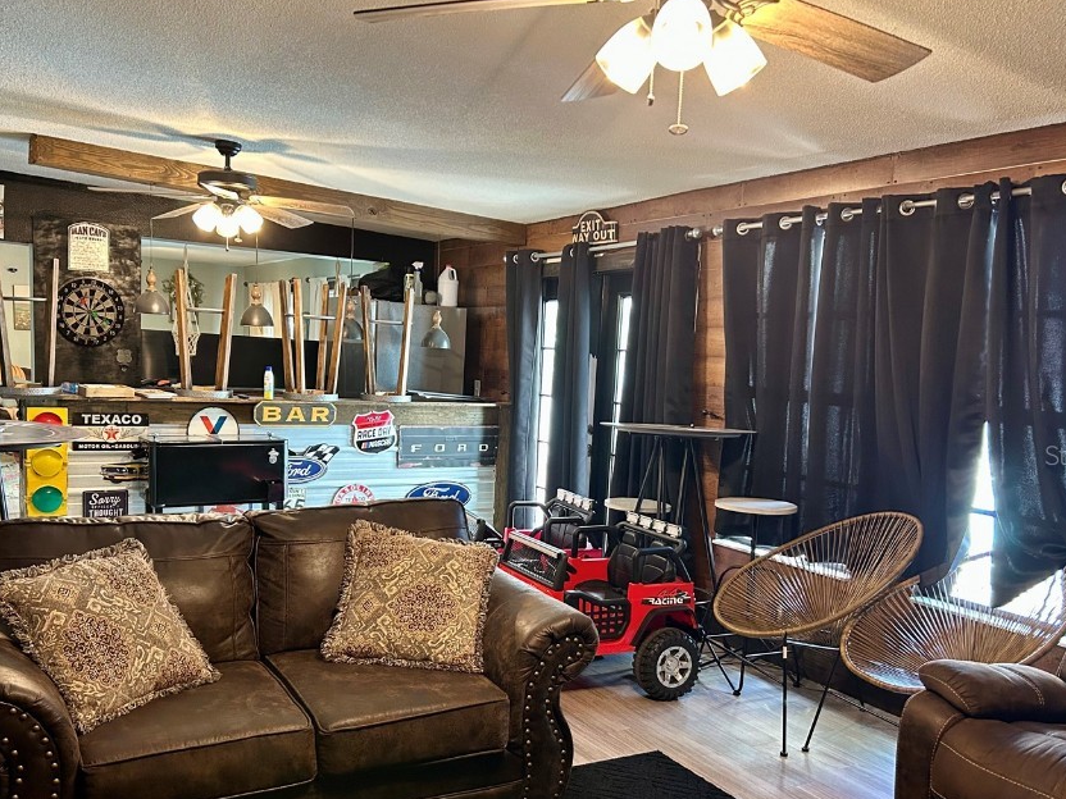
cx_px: 510
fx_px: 985
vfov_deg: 44.1
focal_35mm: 32
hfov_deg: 56.8
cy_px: 455
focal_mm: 5.7
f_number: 1.5
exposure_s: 1/60
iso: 320
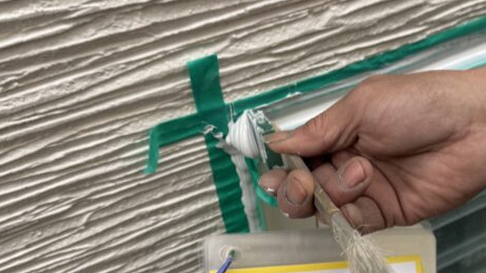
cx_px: 338
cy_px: 188
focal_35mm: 45
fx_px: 580
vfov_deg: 26.3
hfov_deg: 44.6
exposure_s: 1/140
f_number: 1.78
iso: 64
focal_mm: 6.76
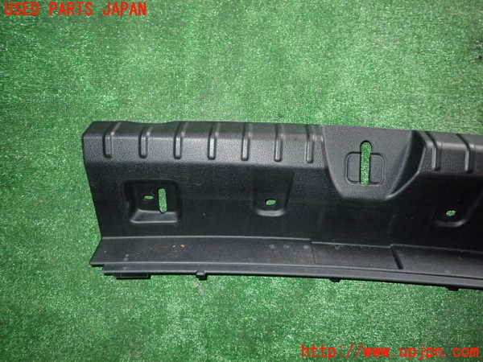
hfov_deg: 69.4
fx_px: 349
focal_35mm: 25
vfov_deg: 54.9
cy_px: 181
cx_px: 242
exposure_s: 1/30
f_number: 5.6
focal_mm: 4.5
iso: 500
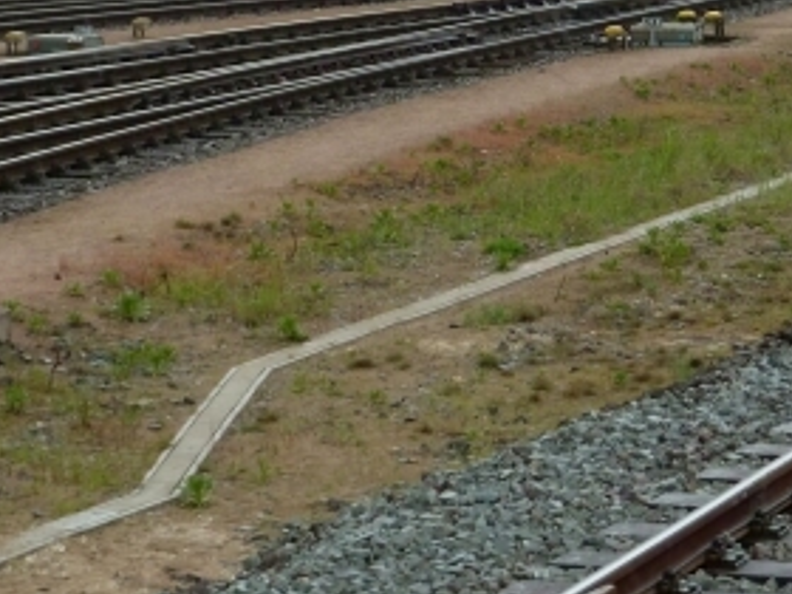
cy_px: 0
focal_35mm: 178
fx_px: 4073
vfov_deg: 8.3
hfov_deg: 11.1
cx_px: 509
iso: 160
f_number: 4.2
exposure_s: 1/200
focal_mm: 12.8
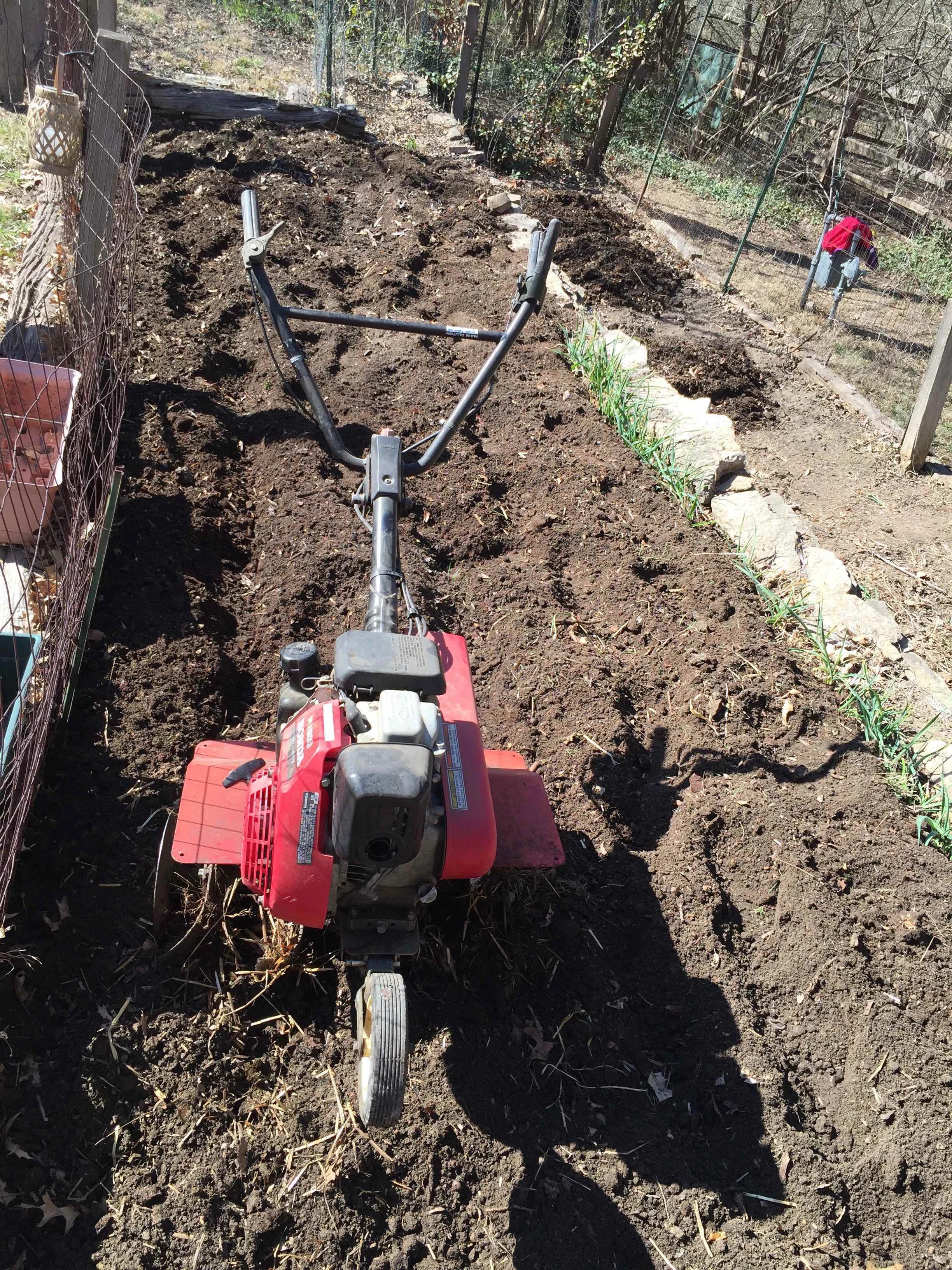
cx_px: 476
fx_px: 1063
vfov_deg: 61.7
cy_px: 635
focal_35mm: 29
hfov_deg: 48.2
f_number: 2.2
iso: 32
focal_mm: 4.15
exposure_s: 1/694
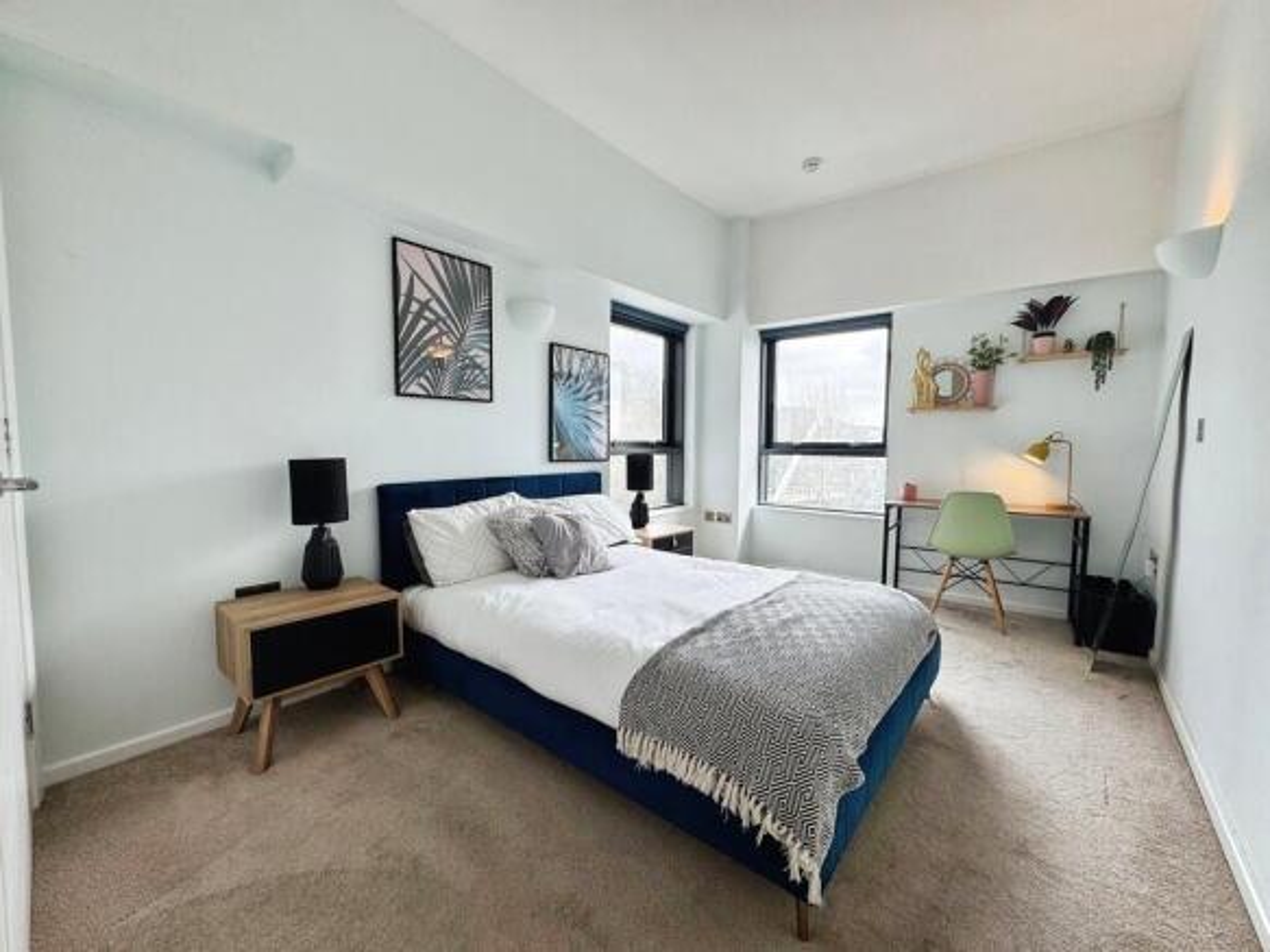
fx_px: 514
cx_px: 635
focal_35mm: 14
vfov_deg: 85.7
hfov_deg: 102.1
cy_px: 476
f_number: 2.2
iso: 40
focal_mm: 2.22
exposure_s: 1/100
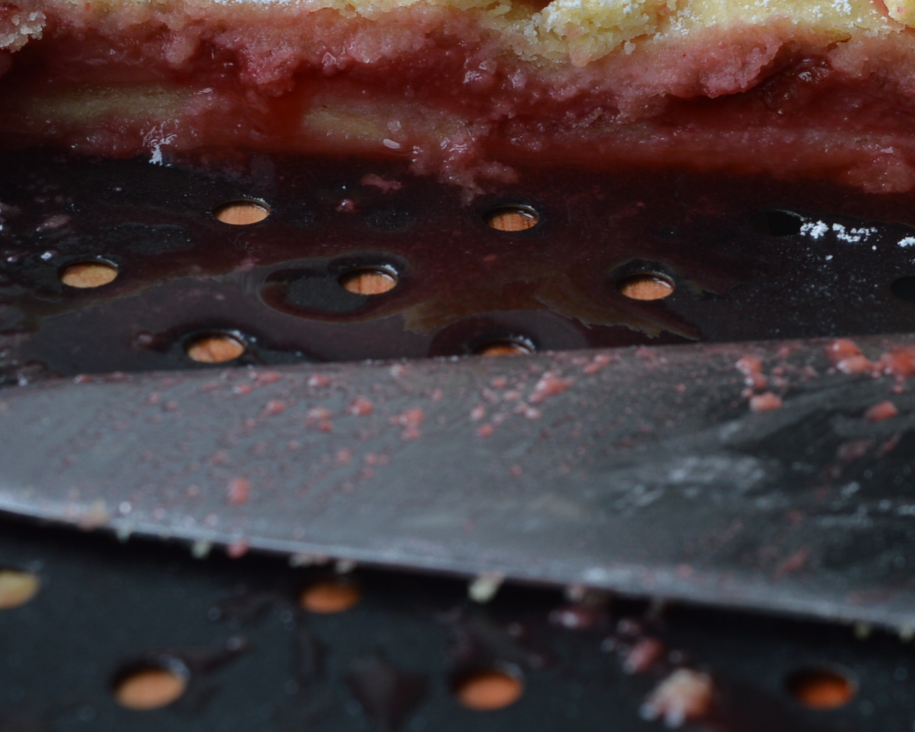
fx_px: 3575
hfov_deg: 14.4
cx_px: 810
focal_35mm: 132
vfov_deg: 11.6
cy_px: 90
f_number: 7.1
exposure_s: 1/15
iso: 200
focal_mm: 40
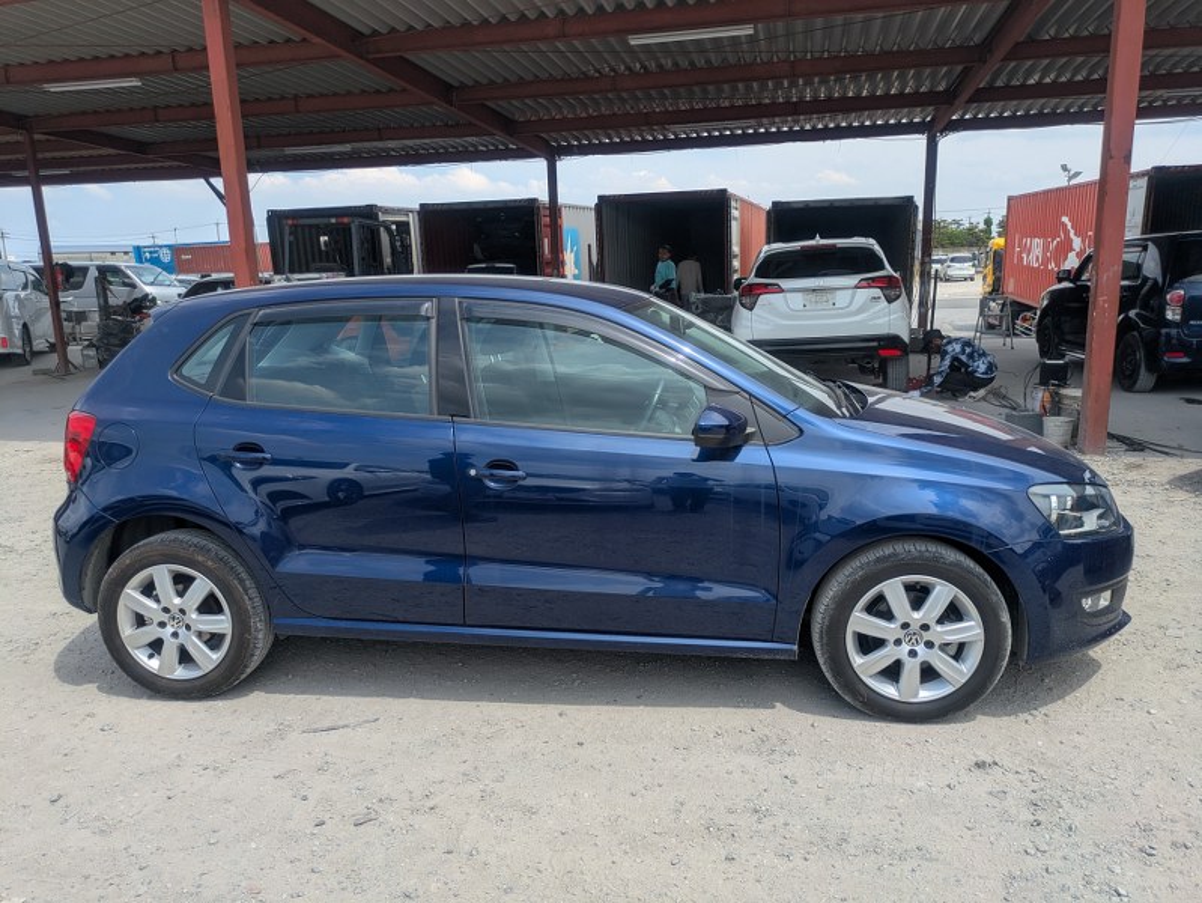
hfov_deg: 69.4
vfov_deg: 54.9
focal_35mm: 25
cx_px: 601
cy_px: 452
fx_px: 868
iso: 56
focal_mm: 5.43
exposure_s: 1/1821
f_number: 1.89
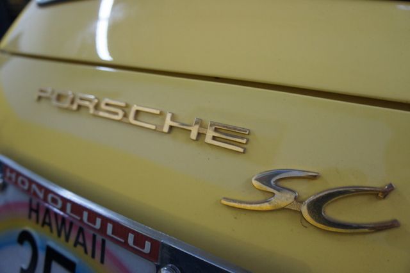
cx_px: 205
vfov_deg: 47.9
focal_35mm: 27
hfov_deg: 67.4
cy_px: 136
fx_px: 307
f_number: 3.5
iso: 640
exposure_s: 1/80
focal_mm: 18
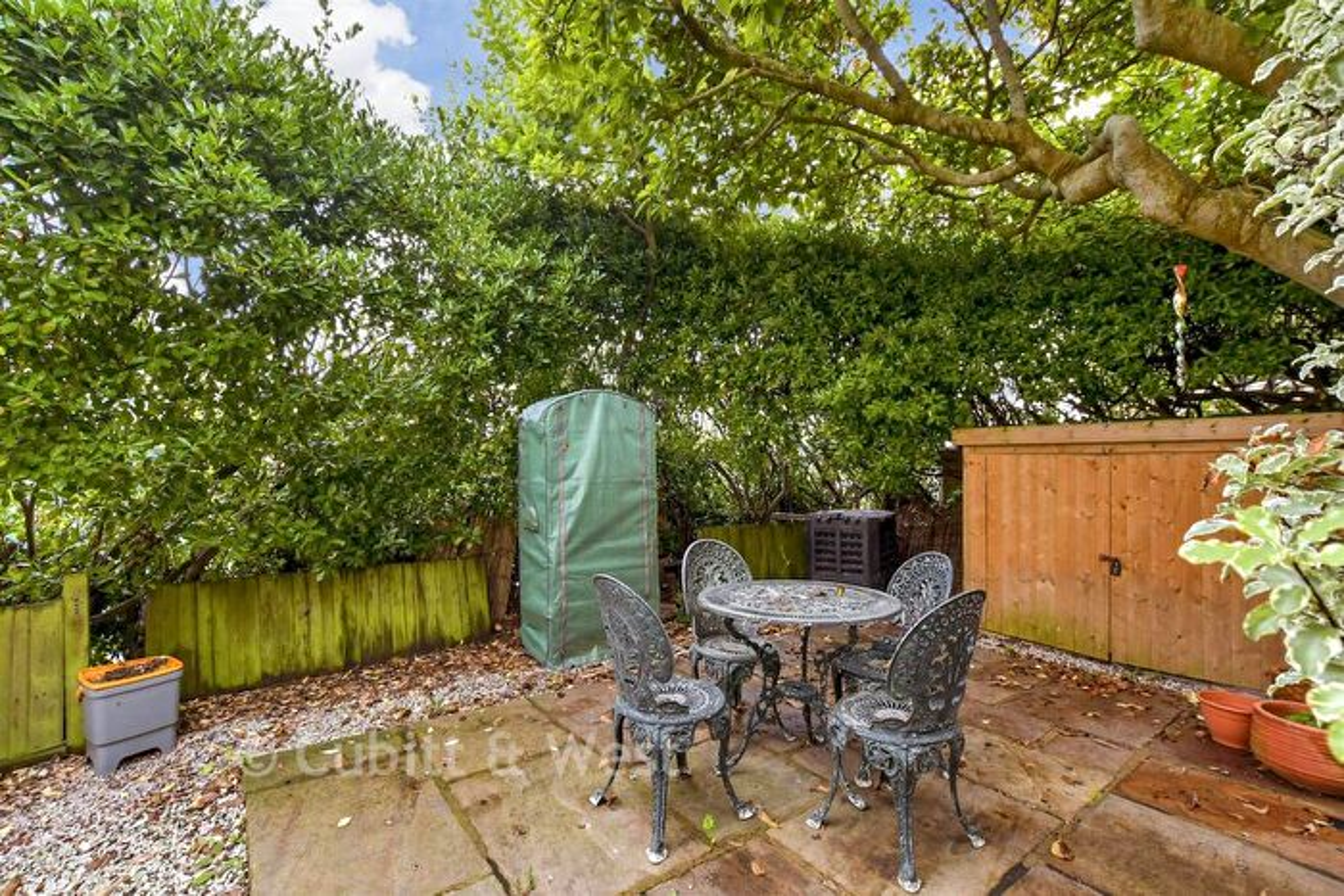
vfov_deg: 77.4
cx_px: 672
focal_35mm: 15
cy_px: 448
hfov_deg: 100.4
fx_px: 560
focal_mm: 10
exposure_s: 1/25
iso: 400
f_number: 8
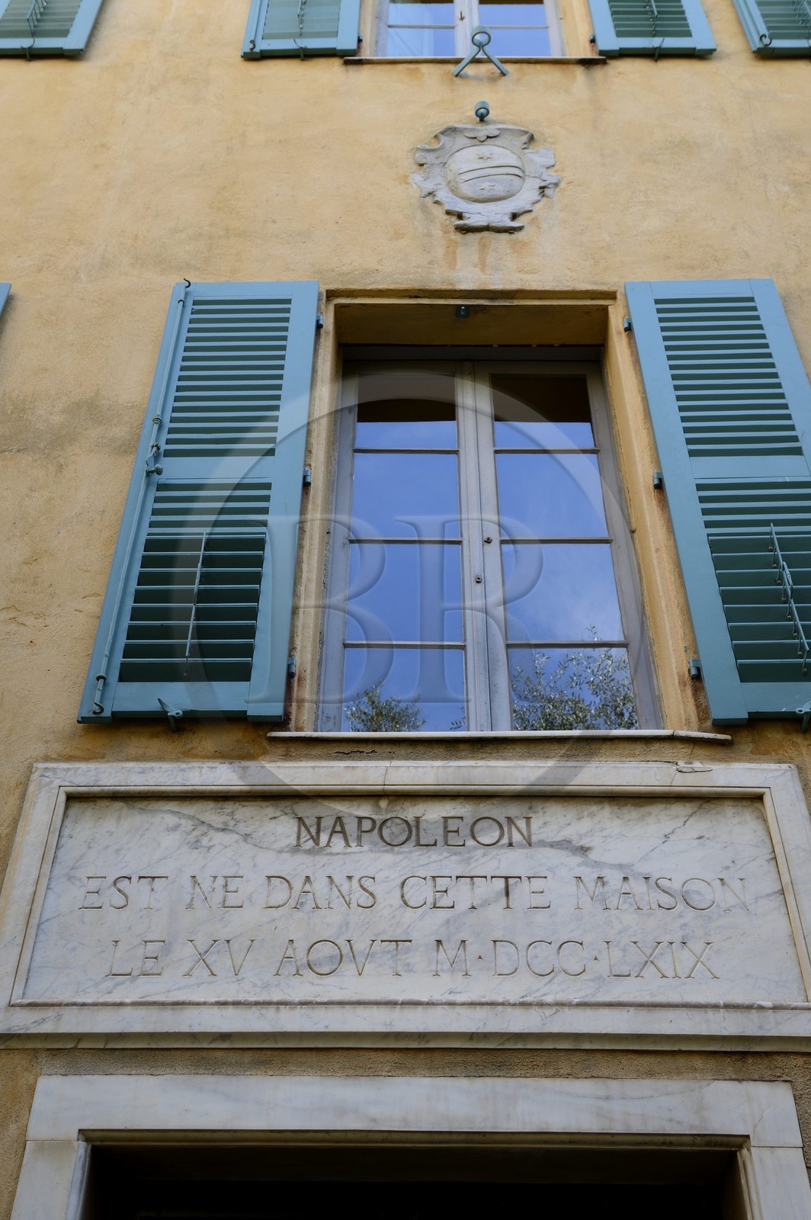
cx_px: 406
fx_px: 1219
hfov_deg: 36.8
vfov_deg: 53.2
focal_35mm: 36
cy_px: 610
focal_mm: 36
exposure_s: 1/160
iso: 200
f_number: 6.3
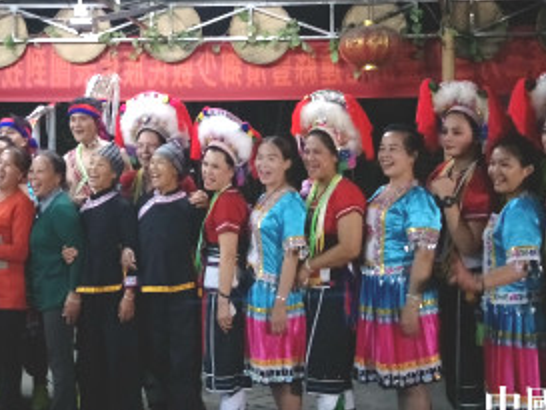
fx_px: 694
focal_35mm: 44
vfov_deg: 32.4
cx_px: 222
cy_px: 113
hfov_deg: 42.7
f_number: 1.7
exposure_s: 1/14
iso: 606
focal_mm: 4.1
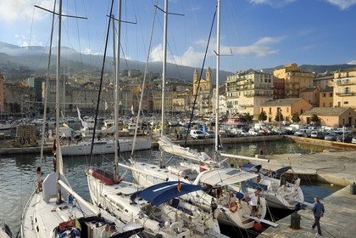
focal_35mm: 24
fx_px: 237
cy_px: 119
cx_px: 178
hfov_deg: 73.7
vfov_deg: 53.1
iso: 200
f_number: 13
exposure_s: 1/250
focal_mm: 24
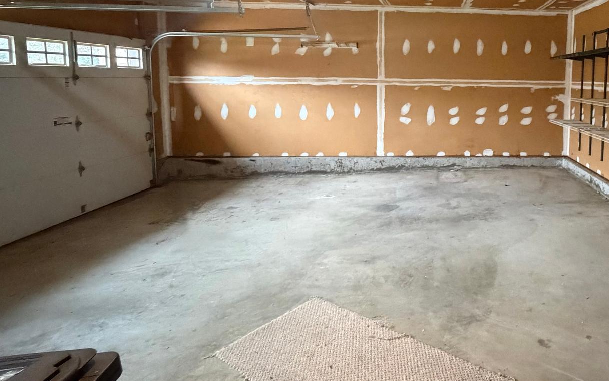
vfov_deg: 48.1
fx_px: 415
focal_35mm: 25
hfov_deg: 67.9
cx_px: 456
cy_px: 114
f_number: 2.2
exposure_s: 1/60
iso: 1250
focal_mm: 2.22
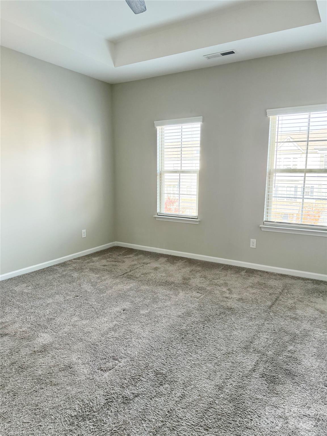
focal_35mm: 24
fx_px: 302
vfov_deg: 71.6
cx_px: 164
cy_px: 218
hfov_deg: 56.8
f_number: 1.78
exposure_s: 1/168
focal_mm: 6.76
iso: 200
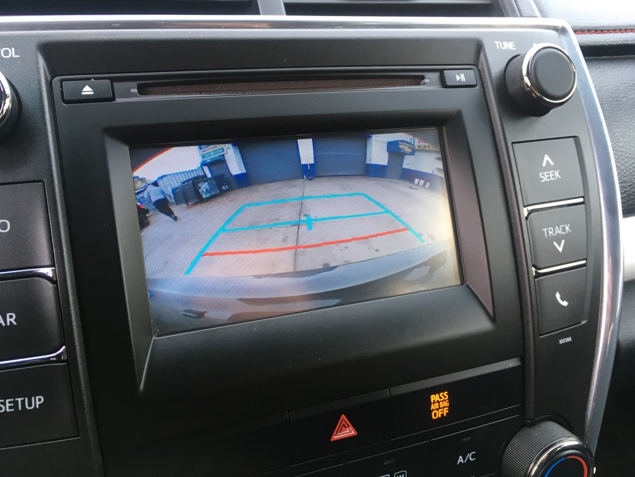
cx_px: 318
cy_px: 238
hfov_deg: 61.7
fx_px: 532
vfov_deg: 48.2
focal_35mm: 29
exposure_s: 1/30
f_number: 2.2
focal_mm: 4.15
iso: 25
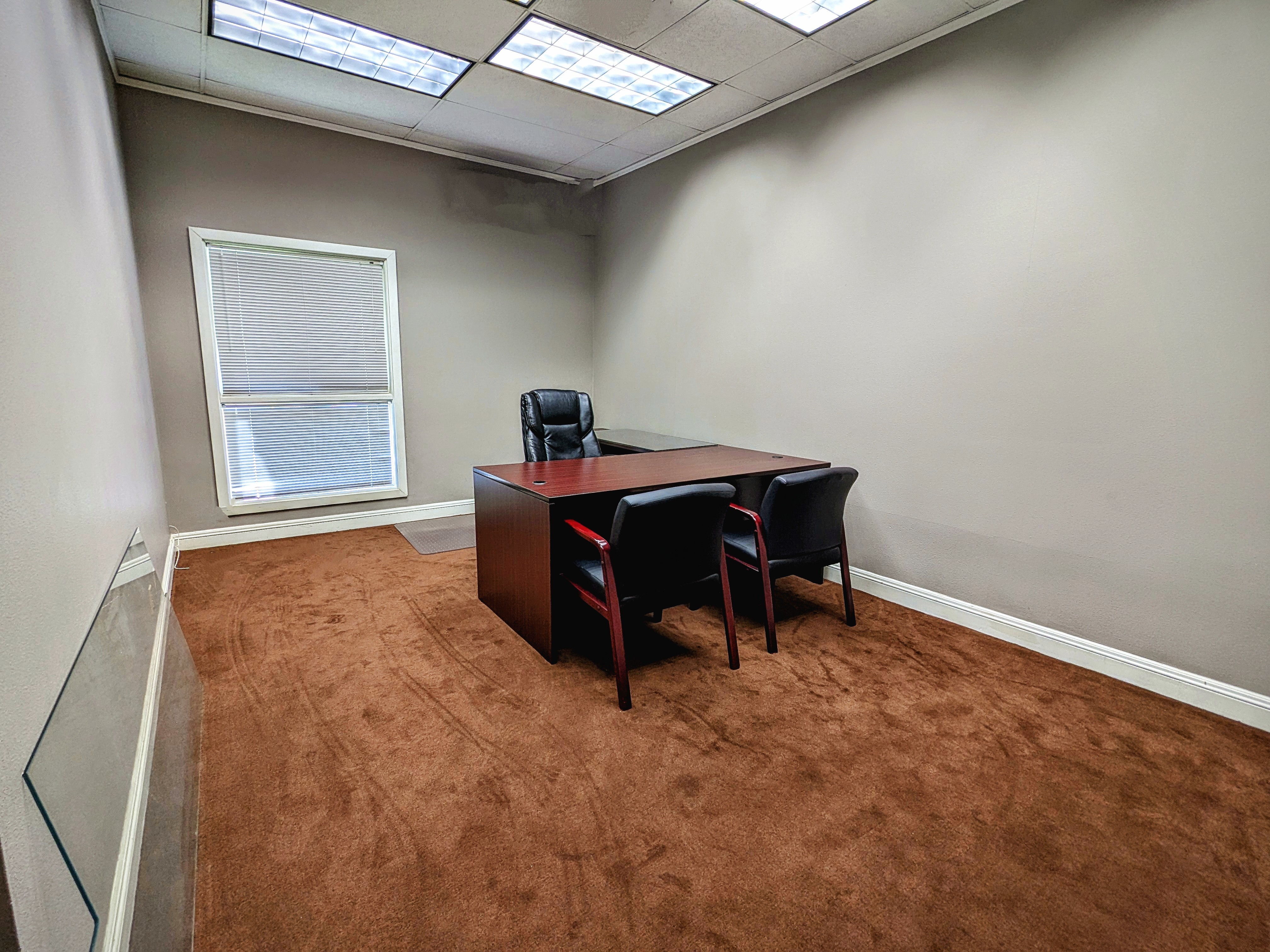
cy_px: 476
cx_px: 635
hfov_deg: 94.5
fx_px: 587
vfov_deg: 78.1
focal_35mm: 16
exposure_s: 1/30
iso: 33
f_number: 2.2
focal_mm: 2.35
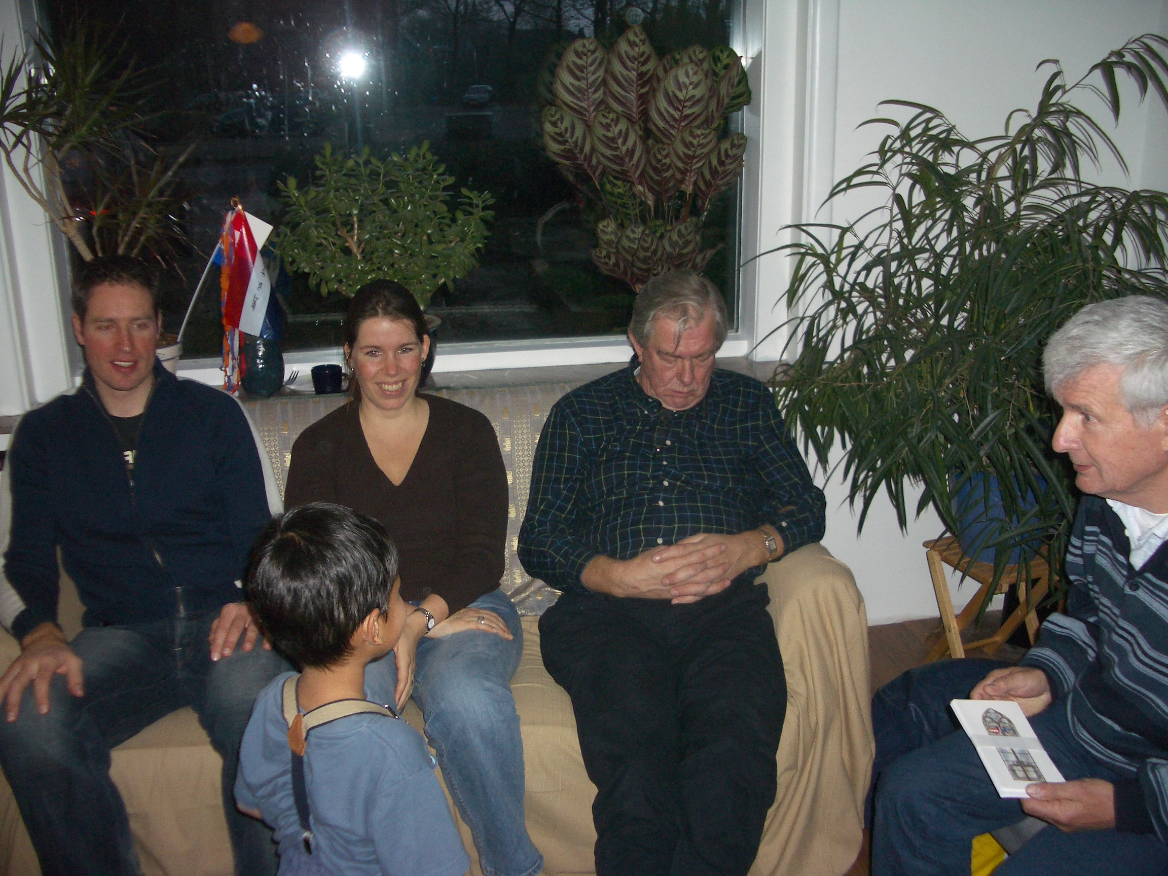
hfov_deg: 52.6
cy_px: 438
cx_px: 584
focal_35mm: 35
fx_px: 1181
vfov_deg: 40.7
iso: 100
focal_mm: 5.8
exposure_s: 1/60
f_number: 2.6
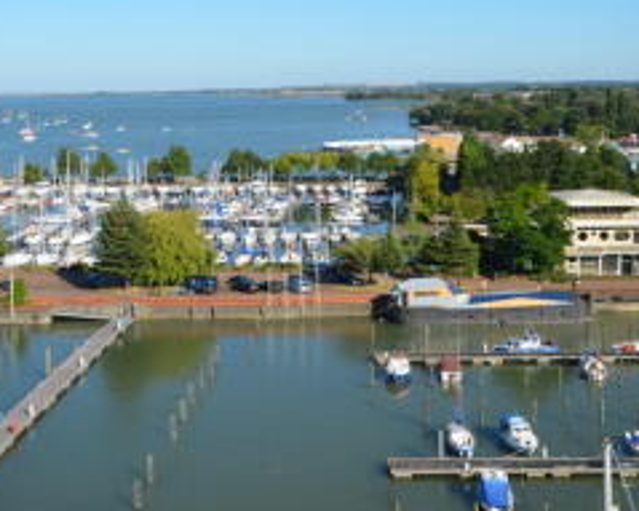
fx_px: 1059
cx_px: 297
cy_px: 127
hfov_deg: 33.6
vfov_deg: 26.8
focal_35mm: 56
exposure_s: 1/250
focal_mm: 20
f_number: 8
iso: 110
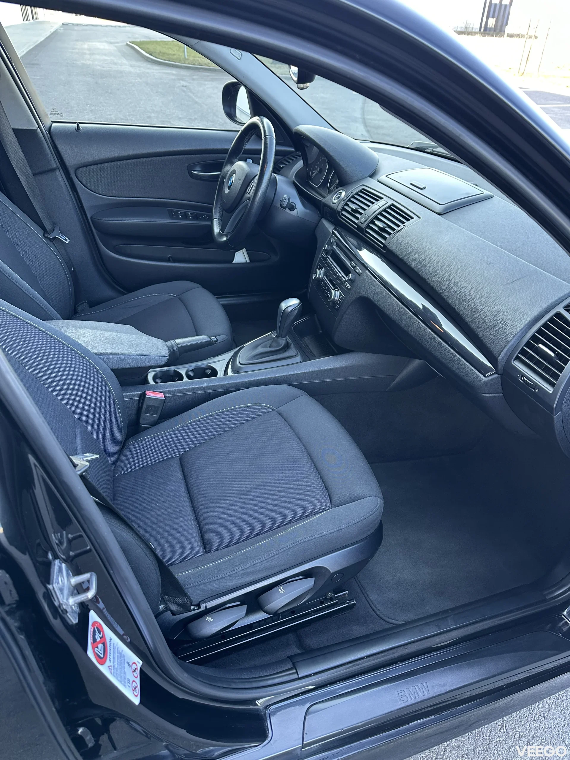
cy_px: 380
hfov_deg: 56.8
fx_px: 527
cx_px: 285
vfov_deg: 71.6
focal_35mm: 24
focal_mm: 6.86
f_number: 1.78
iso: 160
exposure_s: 1/121
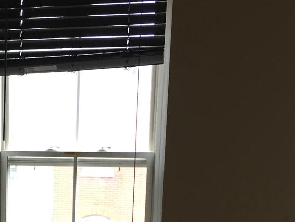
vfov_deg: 16.9
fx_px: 716
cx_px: -27
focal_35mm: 84
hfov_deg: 22.1
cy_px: 261
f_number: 2.2
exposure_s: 1/30
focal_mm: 4.15
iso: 80
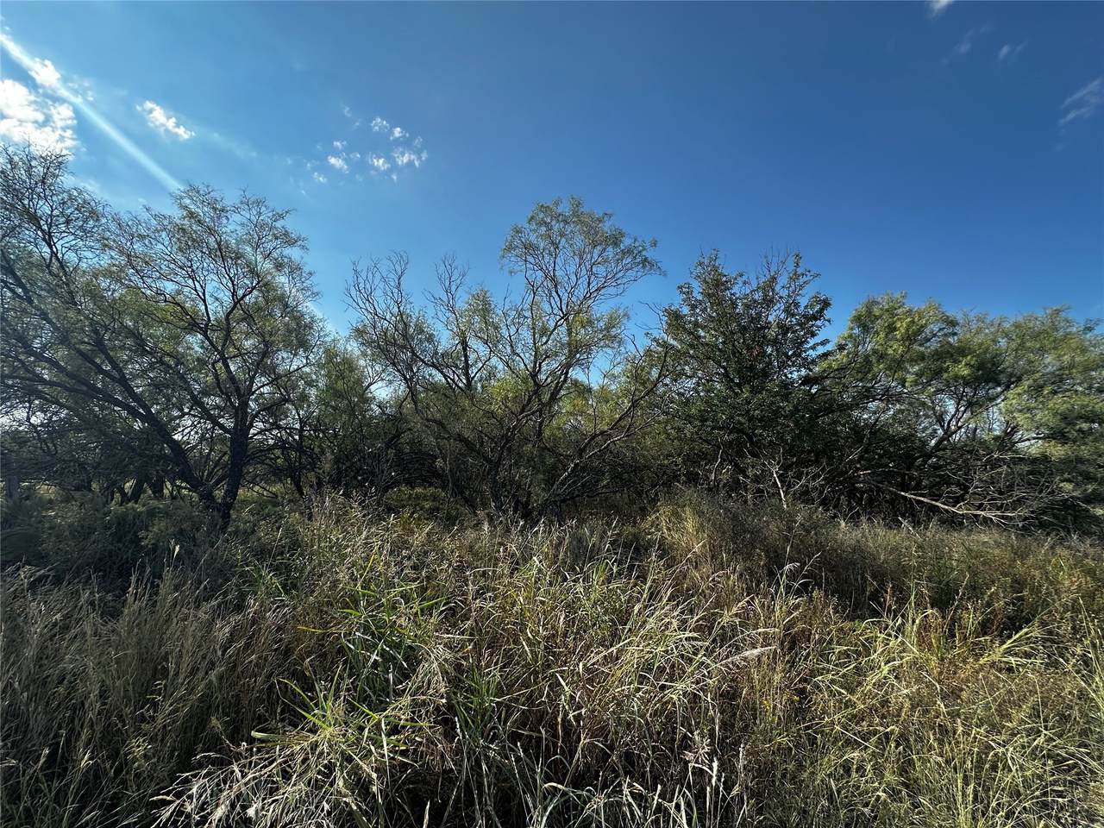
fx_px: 446
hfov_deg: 102.1
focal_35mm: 14
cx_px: 552
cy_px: 414
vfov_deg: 85.7
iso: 40
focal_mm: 2.22
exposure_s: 1/1350
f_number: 2.2
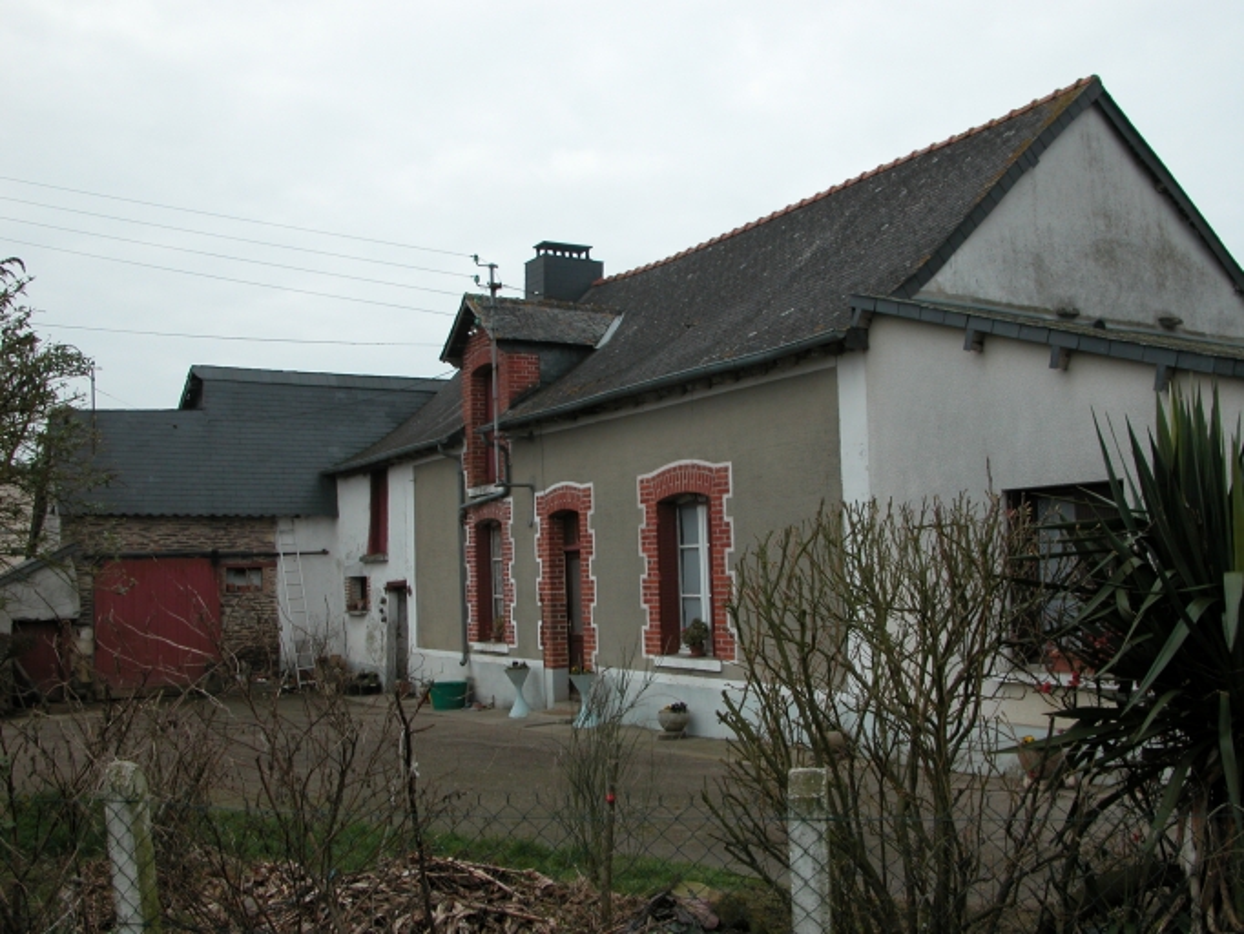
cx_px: 622
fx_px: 1258
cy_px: 467
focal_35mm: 35
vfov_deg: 40.7
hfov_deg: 52.6
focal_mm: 8.9
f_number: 5.6
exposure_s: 1/245
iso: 100
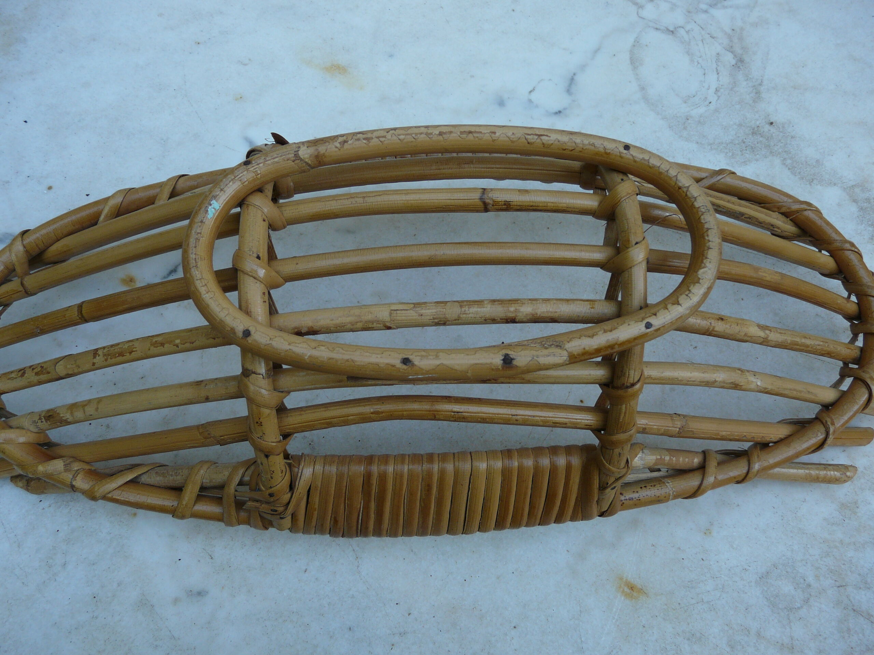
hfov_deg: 63.4
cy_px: 328
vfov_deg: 49.7
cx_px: 437
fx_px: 707
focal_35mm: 28
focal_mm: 4.6
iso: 100
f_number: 2.8
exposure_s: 1/100
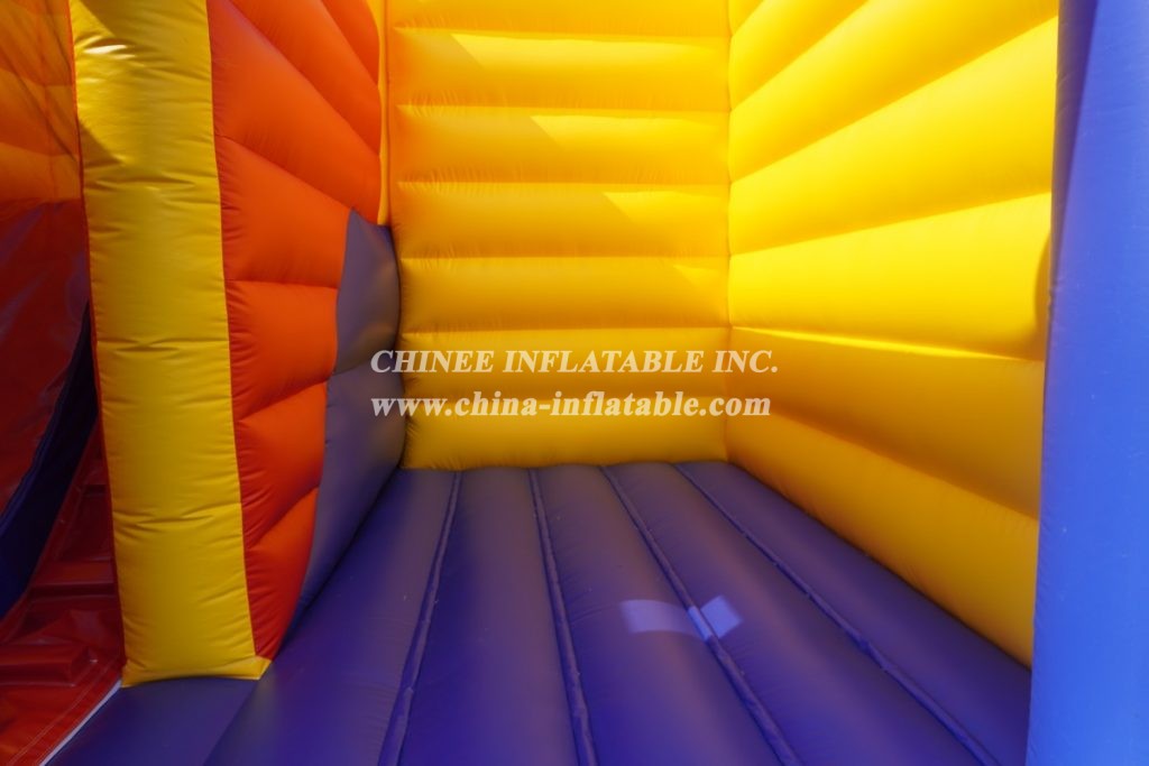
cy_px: 383
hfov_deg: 73.7
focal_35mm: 24
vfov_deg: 53.1
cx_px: 574
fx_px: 766
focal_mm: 16
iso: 100
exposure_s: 1/320
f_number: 5.6
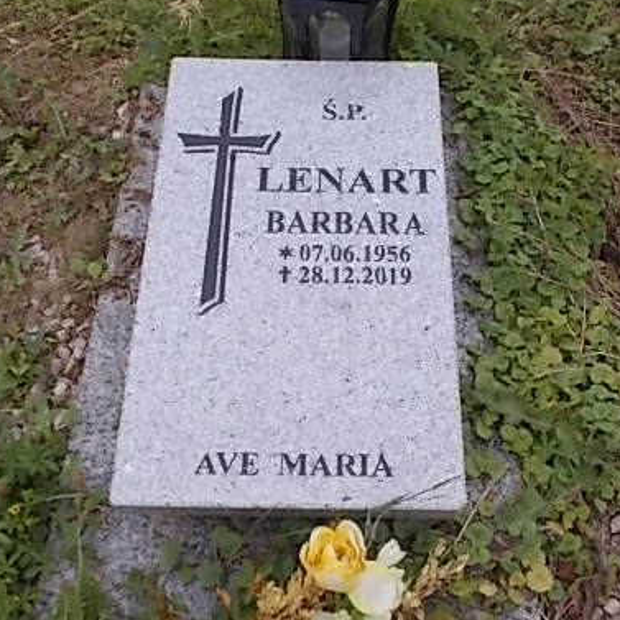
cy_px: 331
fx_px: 790
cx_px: 349
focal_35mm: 39
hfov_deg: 42.8
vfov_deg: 42.8
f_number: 8
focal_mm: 4.6
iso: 80
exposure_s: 1/125
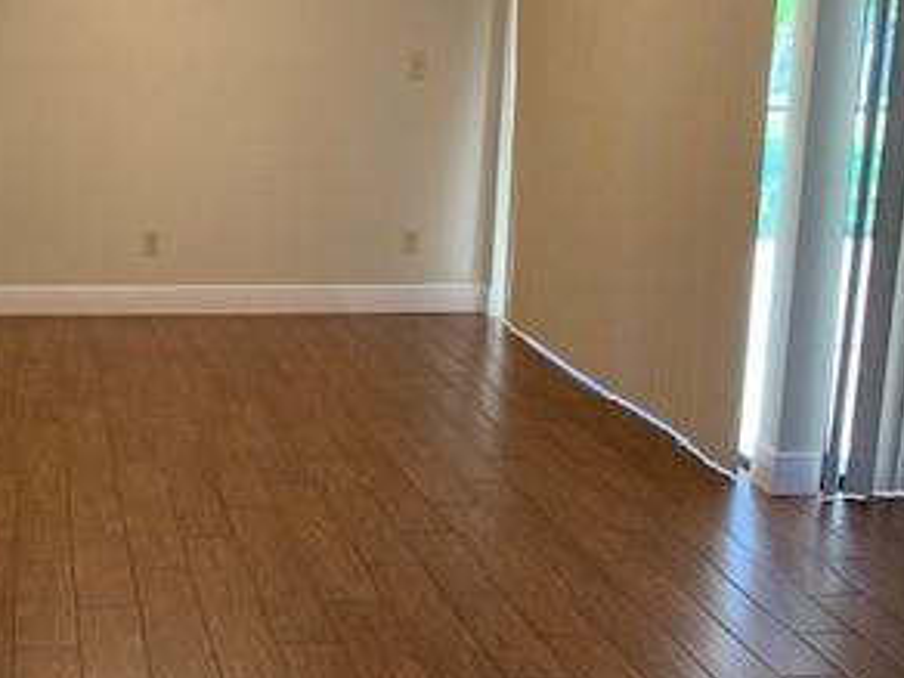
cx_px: 127
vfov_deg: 25.7
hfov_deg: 32.4
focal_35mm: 57
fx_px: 1489
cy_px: 319
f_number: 1.8
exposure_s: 1/60
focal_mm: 4.25
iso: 320
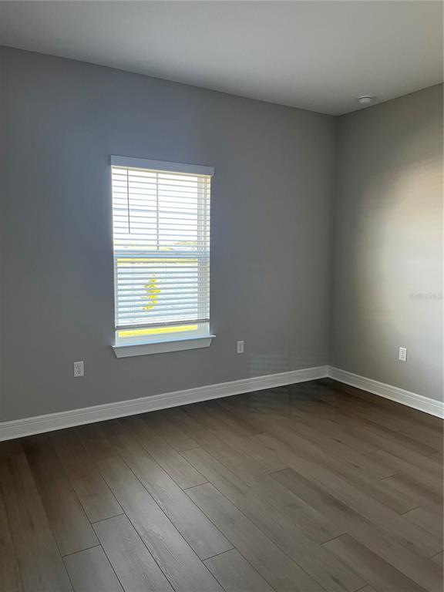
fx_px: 445
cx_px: 222
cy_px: 296
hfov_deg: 53.1
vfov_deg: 67.3
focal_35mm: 26
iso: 125
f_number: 1.6
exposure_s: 1/60
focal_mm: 5.1
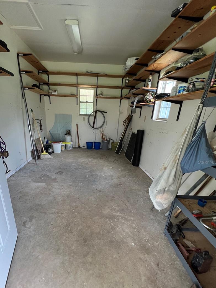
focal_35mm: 15
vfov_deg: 97.7
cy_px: 162
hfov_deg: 81.3
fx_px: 125
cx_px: 93
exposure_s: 1/74
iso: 250
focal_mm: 1.57
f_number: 1.8
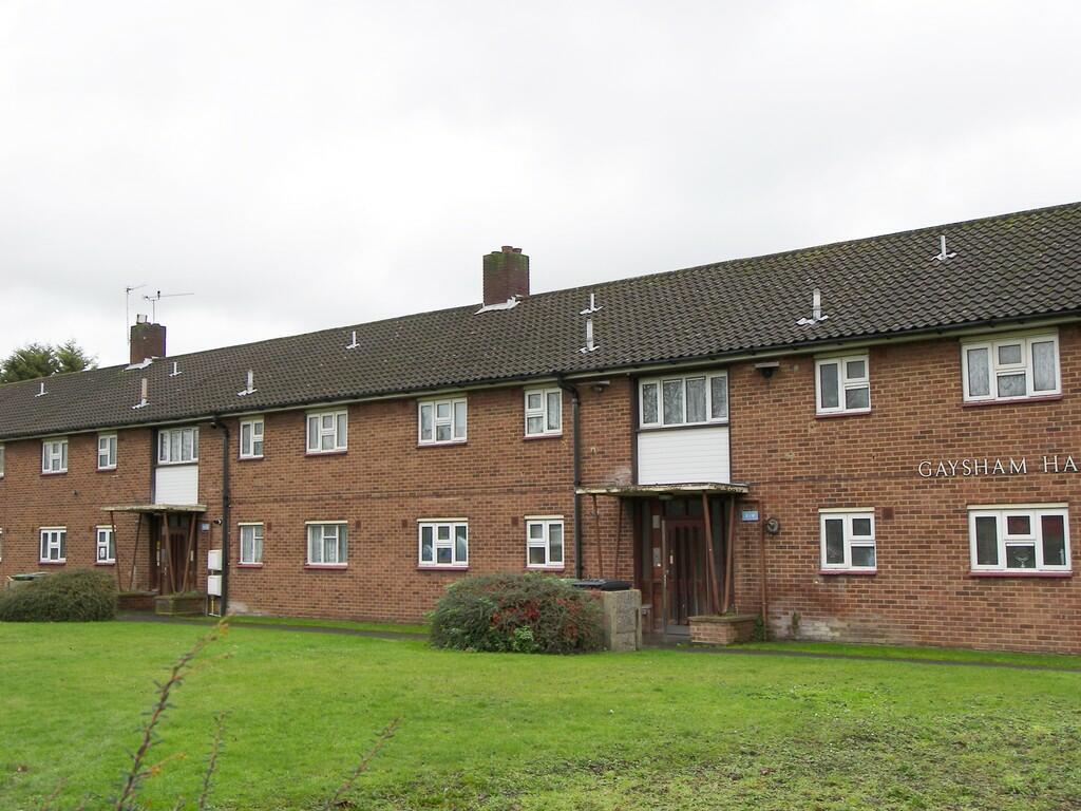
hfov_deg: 42.1
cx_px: 540
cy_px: 406
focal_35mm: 45
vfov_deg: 32.2
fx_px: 1405
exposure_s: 1/60
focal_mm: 9.4
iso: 50
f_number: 3.6
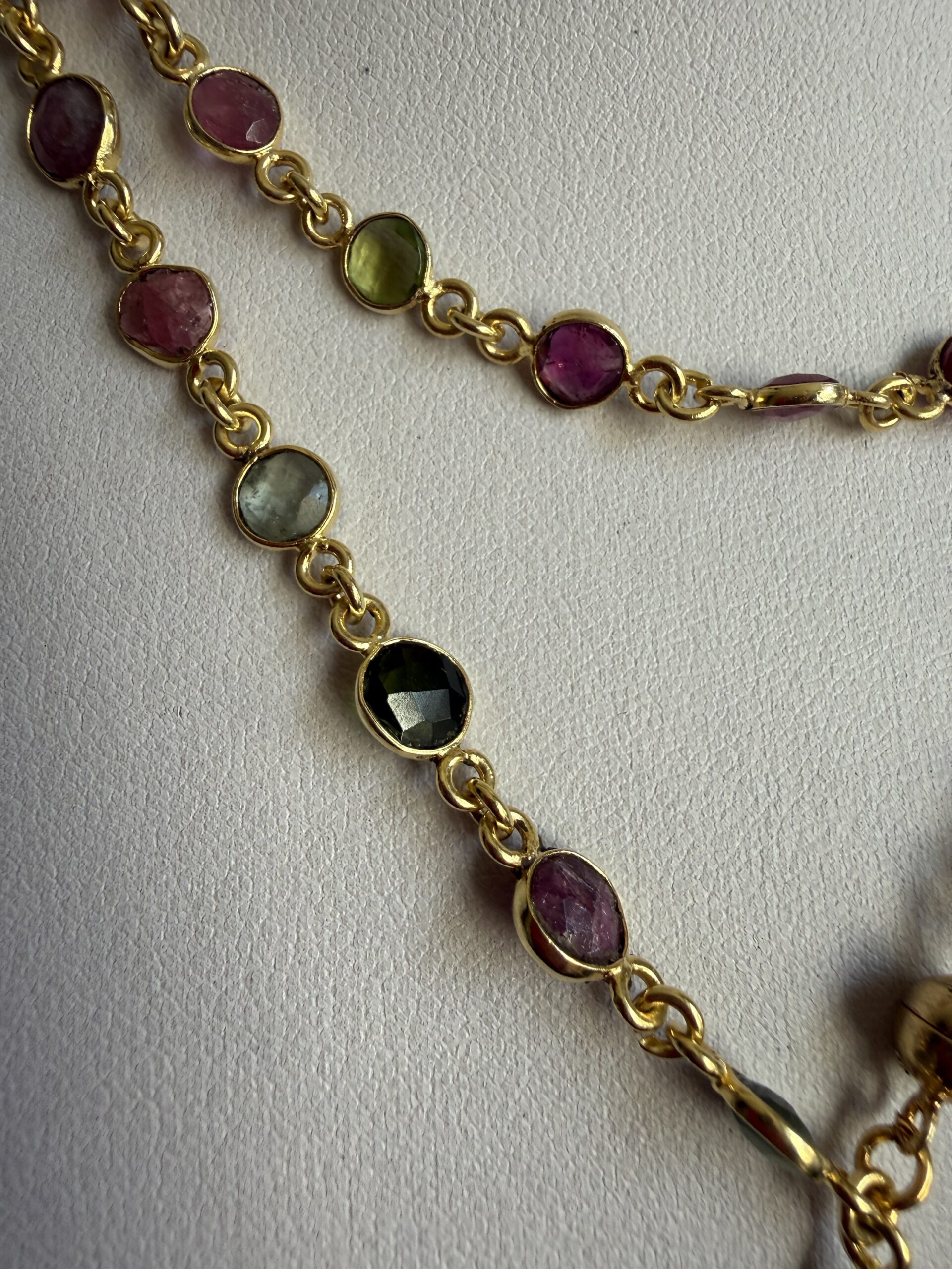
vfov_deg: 71.6
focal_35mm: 24
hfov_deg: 56.8
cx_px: 476
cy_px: 634
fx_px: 880
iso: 40
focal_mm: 2.22
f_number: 2.2
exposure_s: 1/105
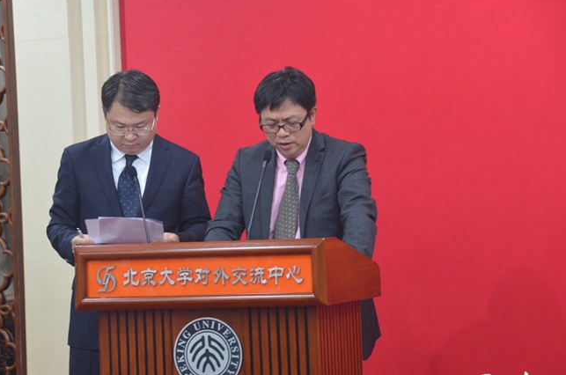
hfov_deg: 12.3
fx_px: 2636
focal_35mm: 168
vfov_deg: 8.1
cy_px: 187
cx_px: 245
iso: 1600
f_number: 5.3
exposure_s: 1/10
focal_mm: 90
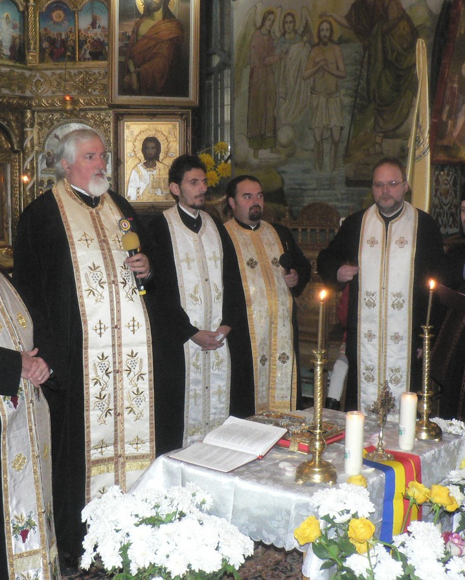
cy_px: 290
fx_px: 808
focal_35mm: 47
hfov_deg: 31.9
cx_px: 166
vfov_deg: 39.5
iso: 400
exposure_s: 1/60
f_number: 2.8
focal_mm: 6
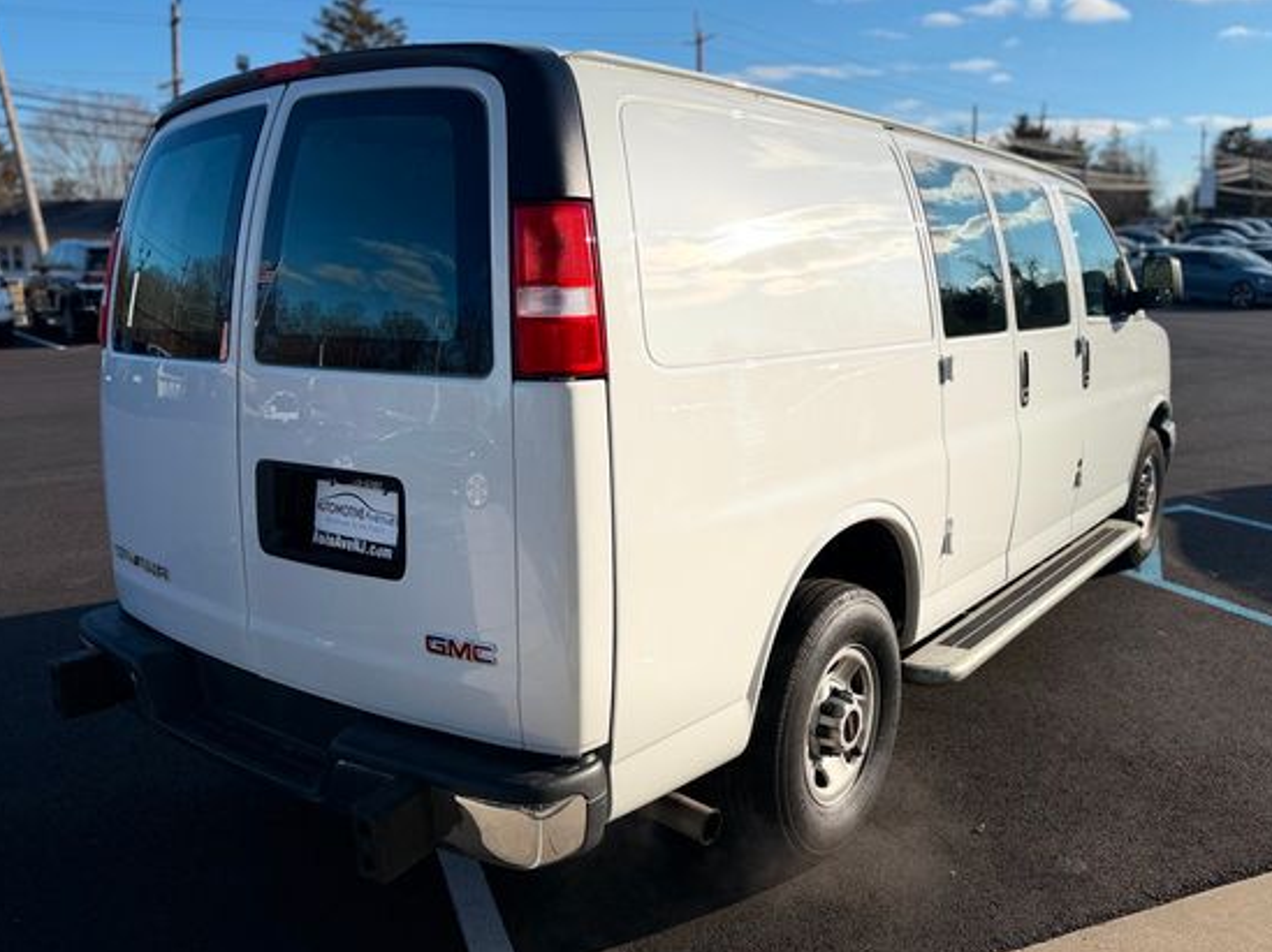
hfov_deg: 63.4
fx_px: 1028
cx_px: 690
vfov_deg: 49.7
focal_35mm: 28
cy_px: 440
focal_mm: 6.76
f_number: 1.78
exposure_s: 1/6711
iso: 80
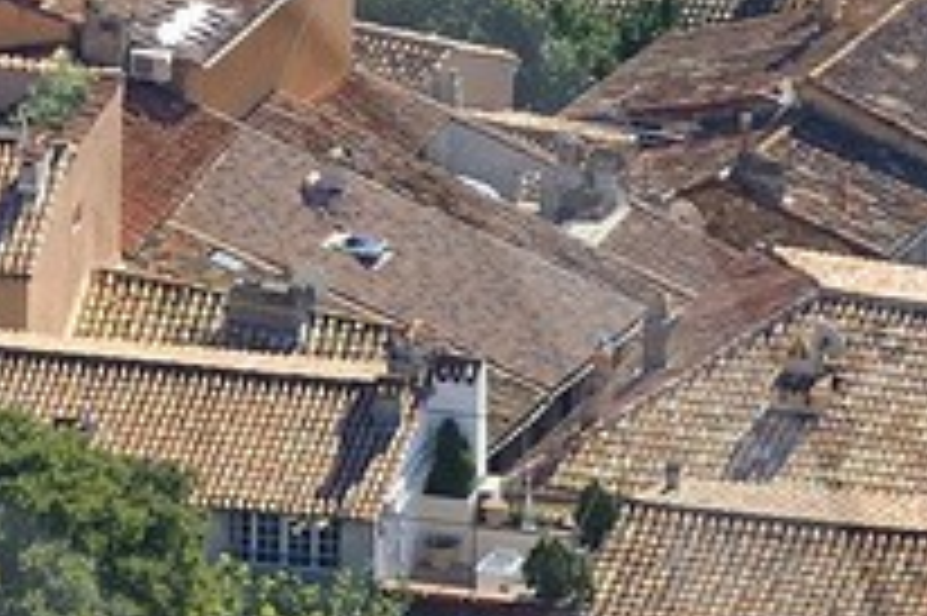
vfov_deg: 1.6
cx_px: -904
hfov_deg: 2.4
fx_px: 22024
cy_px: 1187
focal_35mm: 856
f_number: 9
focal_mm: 110
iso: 800
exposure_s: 1/1250
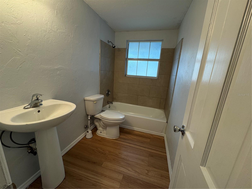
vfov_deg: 85.7
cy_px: 94
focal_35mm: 14
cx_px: 126
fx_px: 102
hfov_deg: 102.1
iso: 80
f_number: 2.2
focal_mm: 2.22
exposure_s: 1/120
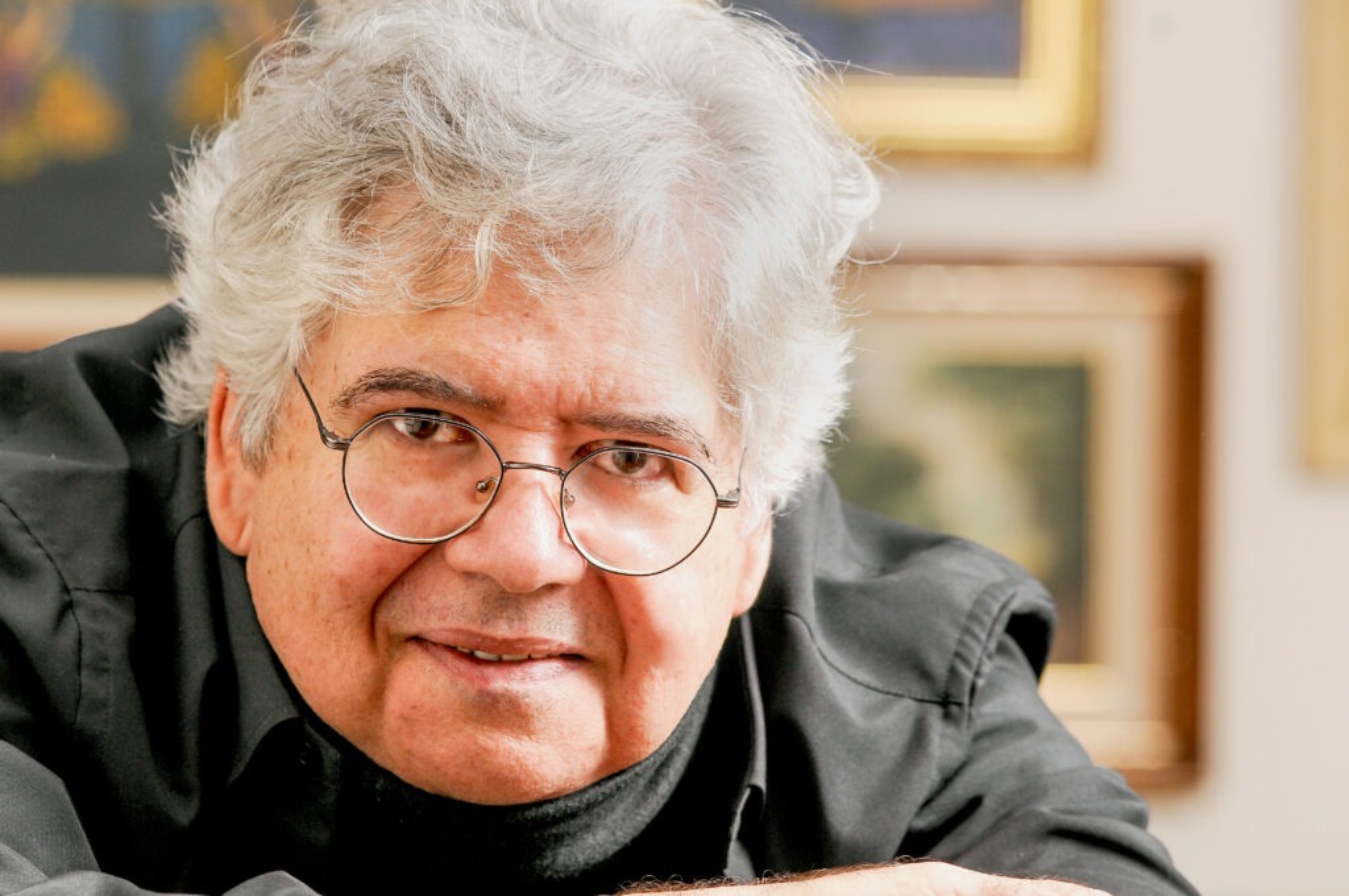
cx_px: 674
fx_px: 8140
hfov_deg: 9.5
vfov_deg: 6.3
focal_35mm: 218
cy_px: 448
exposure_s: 1/200
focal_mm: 145
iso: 250
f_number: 6.3
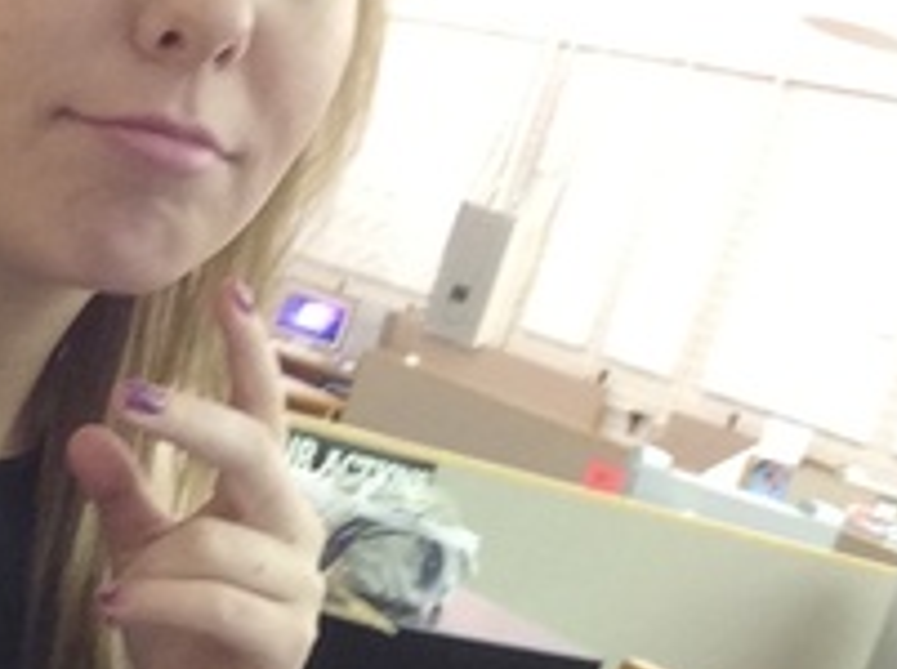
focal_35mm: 79
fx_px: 2043
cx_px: 170
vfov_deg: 18.6
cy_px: 442
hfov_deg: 24.3
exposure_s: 1/30
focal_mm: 2.15
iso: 200
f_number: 2.4
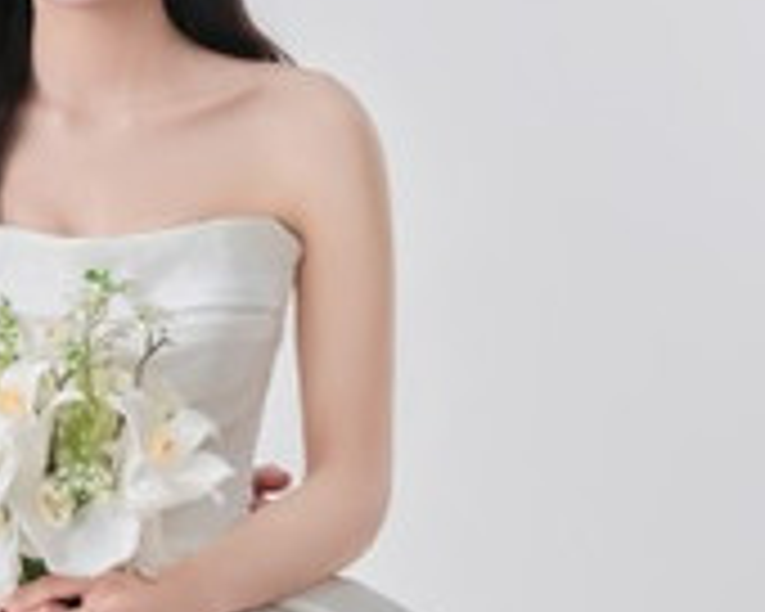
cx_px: -117
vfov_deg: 9.3
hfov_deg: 11.4
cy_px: 155
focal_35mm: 166
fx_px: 3758
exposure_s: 1/125
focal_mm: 60
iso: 200
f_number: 4
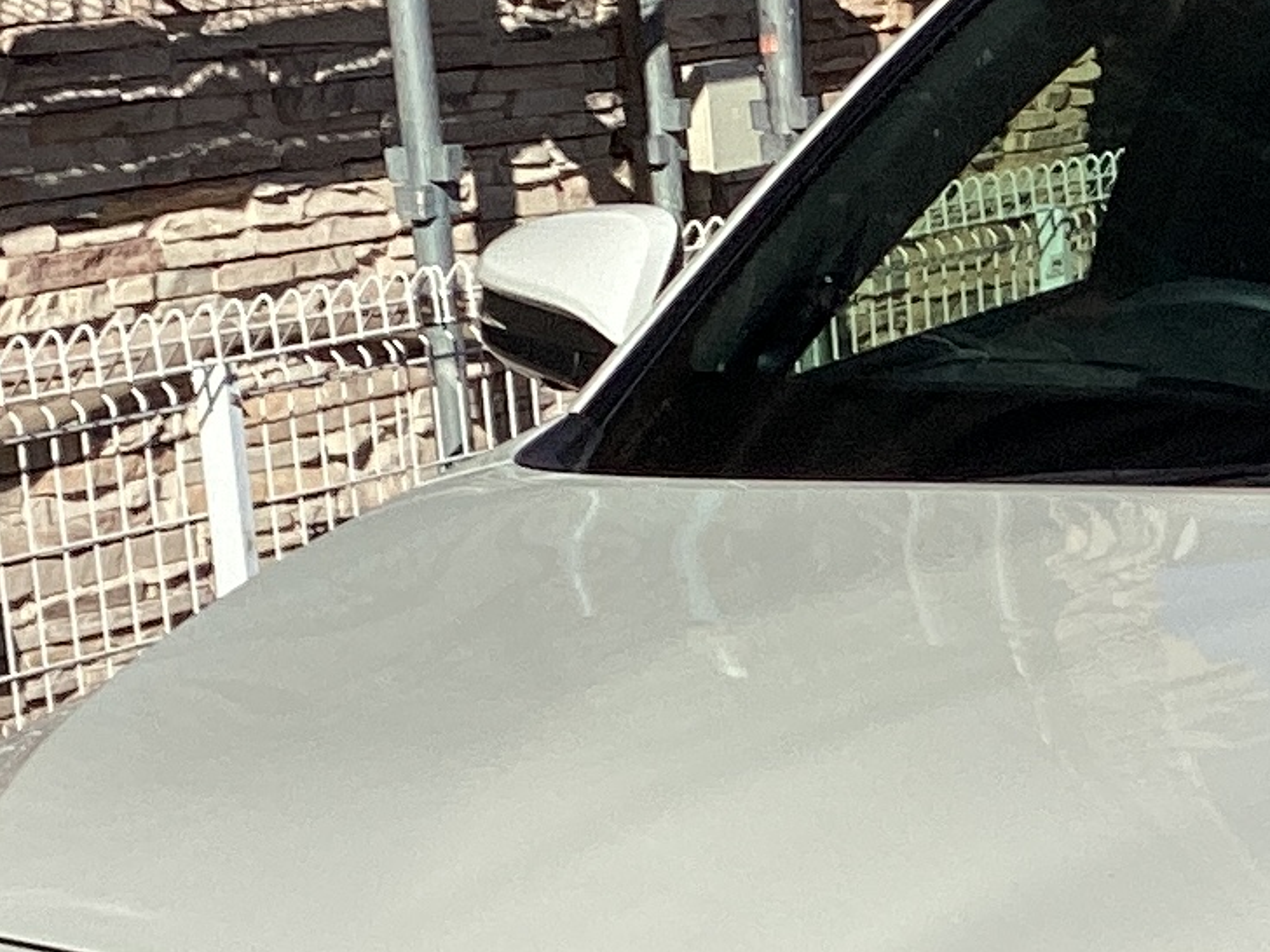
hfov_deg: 13.9
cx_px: 1366
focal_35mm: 139
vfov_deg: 10.5
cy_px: 1051
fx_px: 5100
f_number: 2.4
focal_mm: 3.3
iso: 25
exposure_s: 1/2632
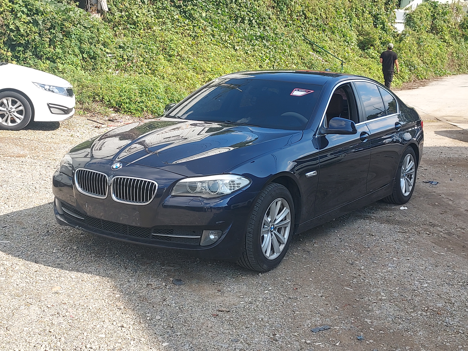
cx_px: 234
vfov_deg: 56.8
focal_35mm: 24
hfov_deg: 71.6
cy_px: 176
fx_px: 324
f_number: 1.8
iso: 40
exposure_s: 1/574
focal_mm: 4.6
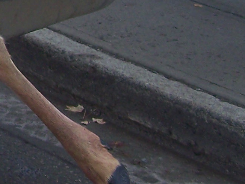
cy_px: -109
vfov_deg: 8.1
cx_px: -194
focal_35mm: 179
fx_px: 1267
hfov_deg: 10.4
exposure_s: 1/200
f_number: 2.8
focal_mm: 6.3
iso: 64
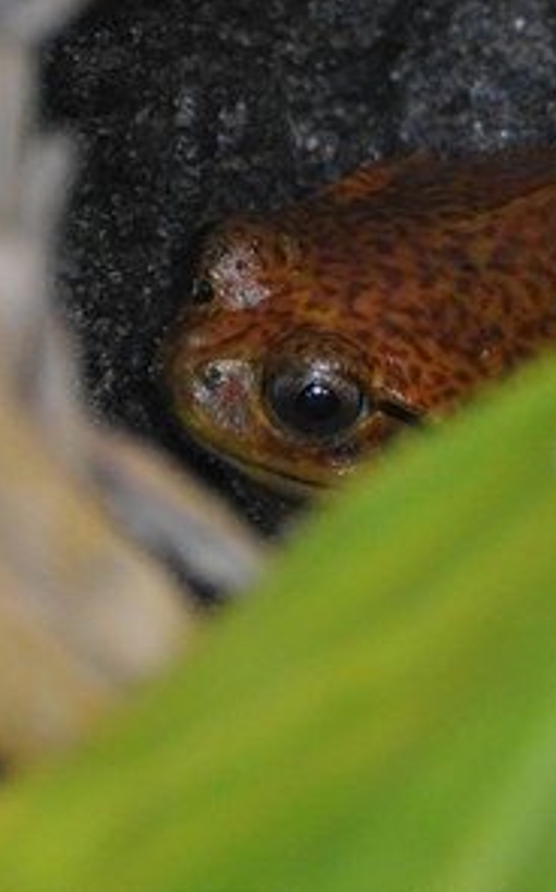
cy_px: 358
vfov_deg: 2.6
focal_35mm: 808
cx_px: 405
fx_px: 19628
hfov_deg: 1.6
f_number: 5.3
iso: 1600
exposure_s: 1/100
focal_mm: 195
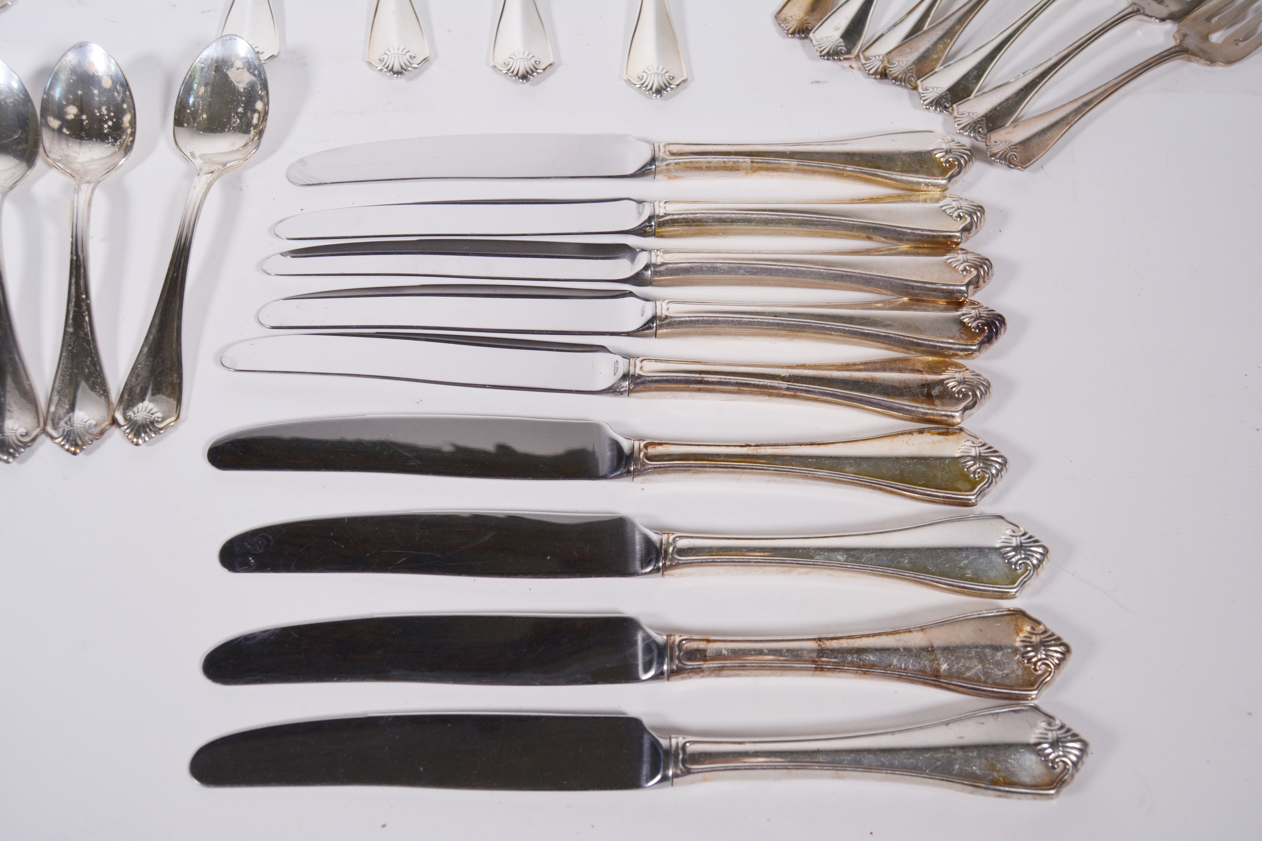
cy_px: 420
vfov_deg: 40.0
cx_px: 631
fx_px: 1157
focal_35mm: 33
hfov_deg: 57.2
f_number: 5.6
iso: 400
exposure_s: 1/125
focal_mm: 22
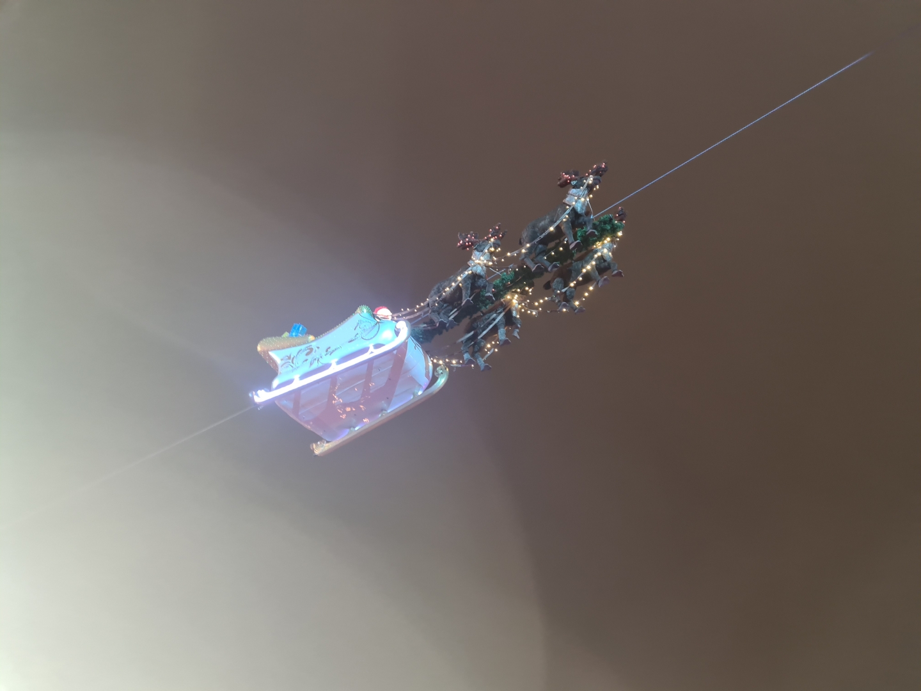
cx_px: 460
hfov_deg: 67.3
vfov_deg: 53.1
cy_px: 346
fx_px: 692
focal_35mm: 26
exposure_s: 1/25
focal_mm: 5.4
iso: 1000
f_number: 1.8
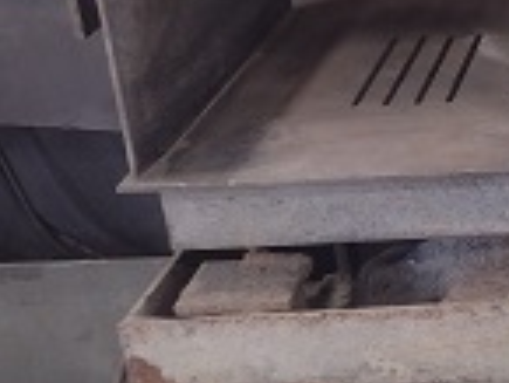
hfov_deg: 17.3
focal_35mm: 99
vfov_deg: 14.8
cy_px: 56
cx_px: 820
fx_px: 1457
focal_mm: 4.71
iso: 438
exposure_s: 1/40
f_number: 1.7
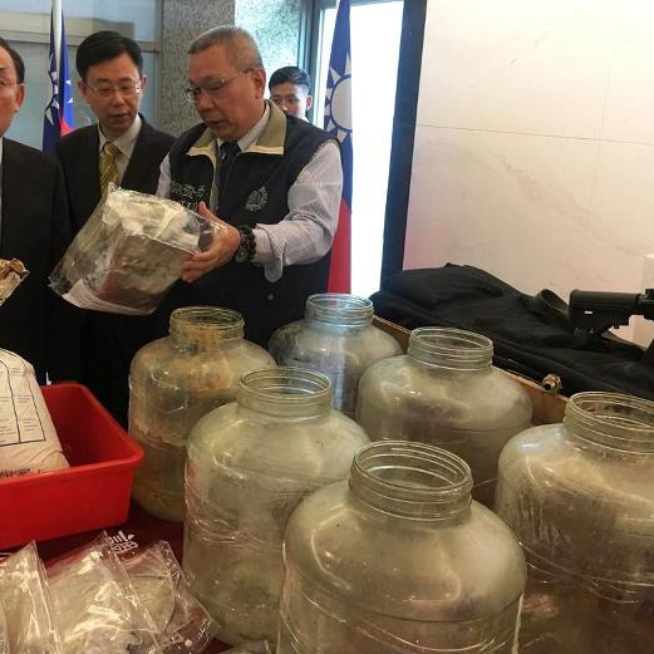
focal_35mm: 39
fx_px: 834
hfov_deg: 42.7
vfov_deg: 42.8
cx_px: 266
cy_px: 309
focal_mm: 4.15
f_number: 2.2
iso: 40
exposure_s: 1/15
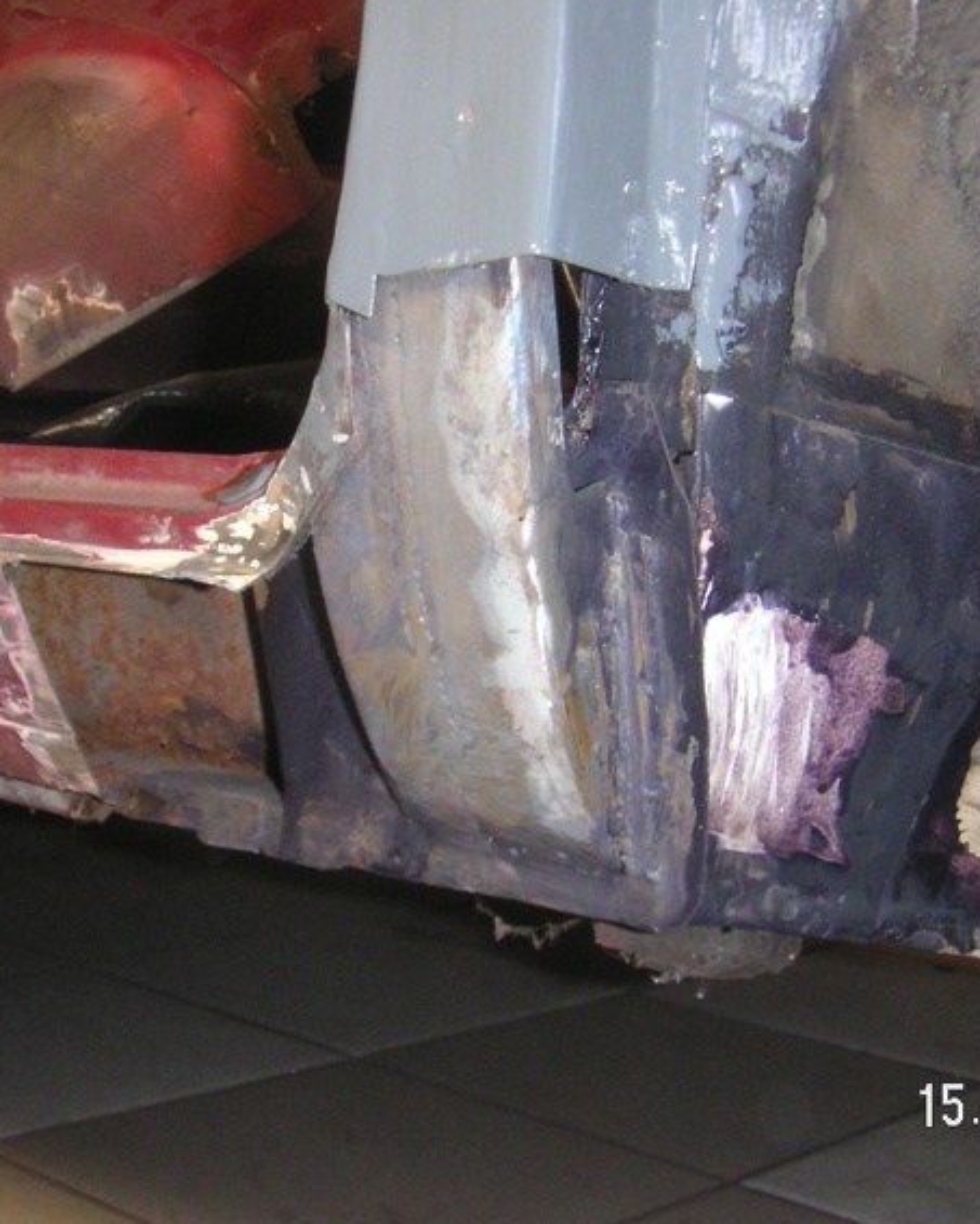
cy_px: 588
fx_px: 2030
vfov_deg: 33.6
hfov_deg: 27.1
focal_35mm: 56
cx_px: 459
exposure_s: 1/45
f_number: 2.9
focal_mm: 5.4
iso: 200
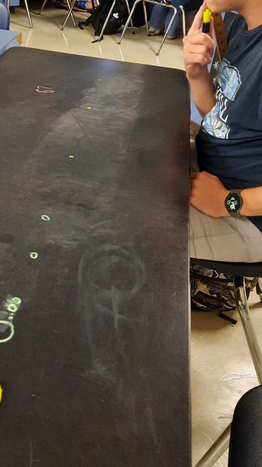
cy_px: 207
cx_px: 96
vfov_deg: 51.5
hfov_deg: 30.3
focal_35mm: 39
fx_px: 482
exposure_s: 1/24
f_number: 2
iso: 640
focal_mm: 4.6
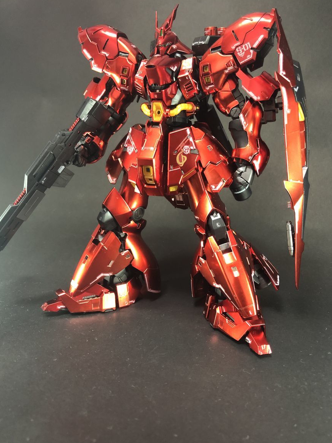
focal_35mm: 29
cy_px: 225
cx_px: 165
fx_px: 371
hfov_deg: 48.2
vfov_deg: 61.7
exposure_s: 1/6
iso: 80
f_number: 1.8
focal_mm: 3.99
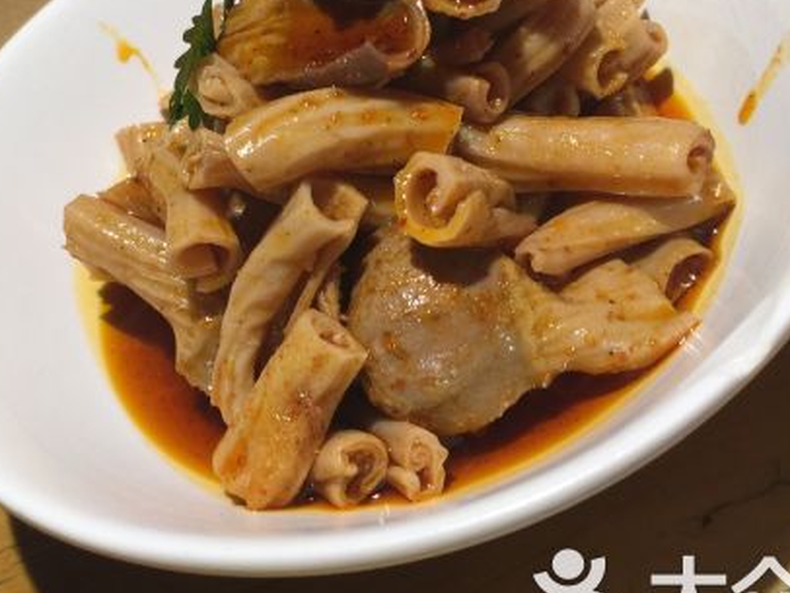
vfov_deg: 28.9
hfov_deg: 38.1
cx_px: 341
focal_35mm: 50
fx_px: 1142
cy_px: 186
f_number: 2.2
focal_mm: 4.15
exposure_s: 1/33
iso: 40
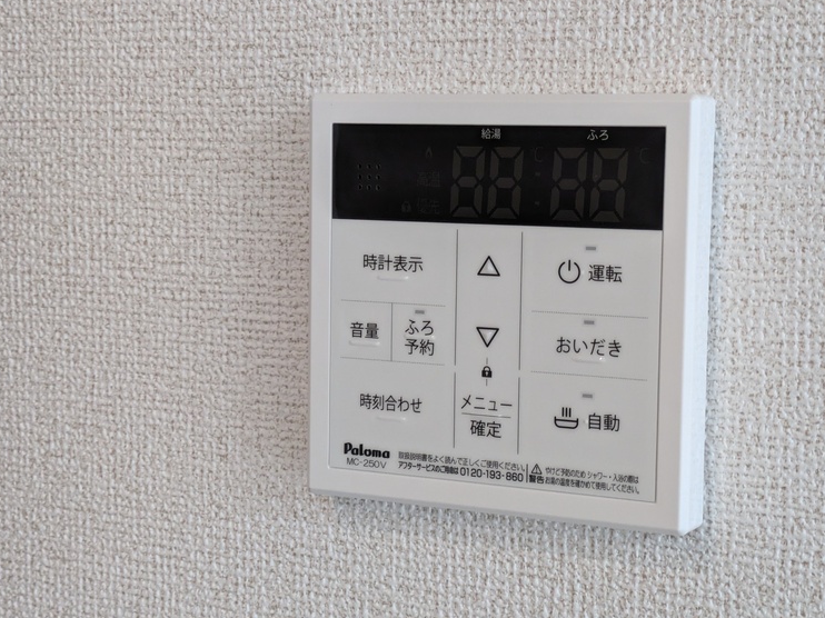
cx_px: 524
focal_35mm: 66
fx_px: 1572
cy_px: 308
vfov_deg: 22.2
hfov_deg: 29.3
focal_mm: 5.43
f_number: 1.89
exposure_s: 1/120
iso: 237
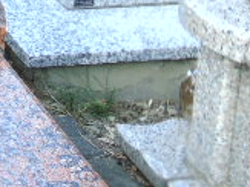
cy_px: -150
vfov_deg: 7.9
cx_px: -230
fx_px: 1306
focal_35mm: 181
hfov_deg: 10.2
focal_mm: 8.2
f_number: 4.1
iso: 80
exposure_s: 1/60
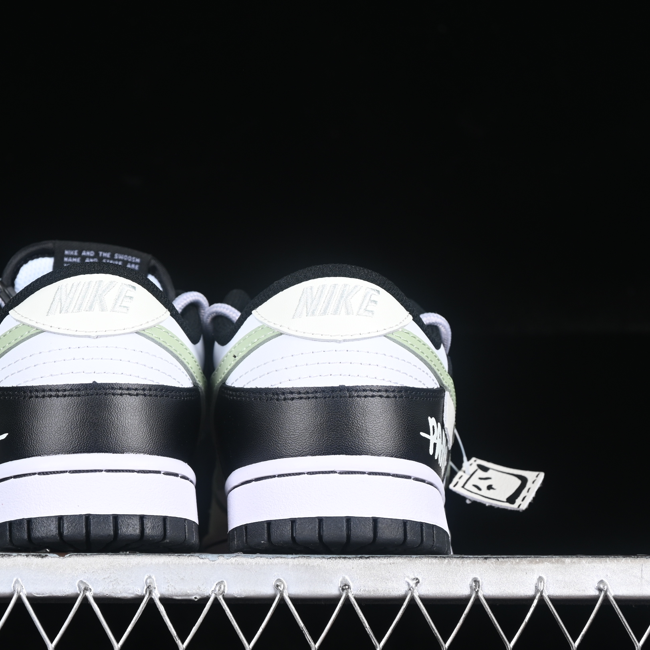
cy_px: 331
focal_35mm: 109
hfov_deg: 15.9
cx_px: 220
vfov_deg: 16.0
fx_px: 2316
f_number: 6.3
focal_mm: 50
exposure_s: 1/60
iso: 160
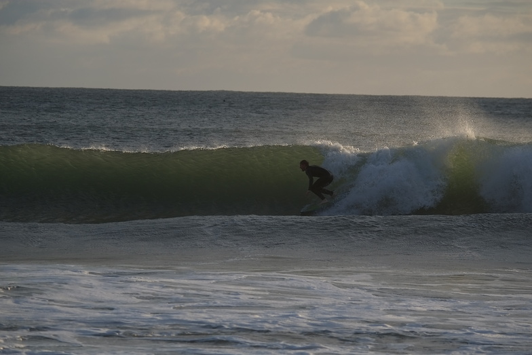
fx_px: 5099
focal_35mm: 345
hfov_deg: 6.0
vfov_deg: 4.0
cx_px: 266
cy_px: 178
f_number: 6.7
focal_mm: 230
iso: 200
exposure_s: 1/500
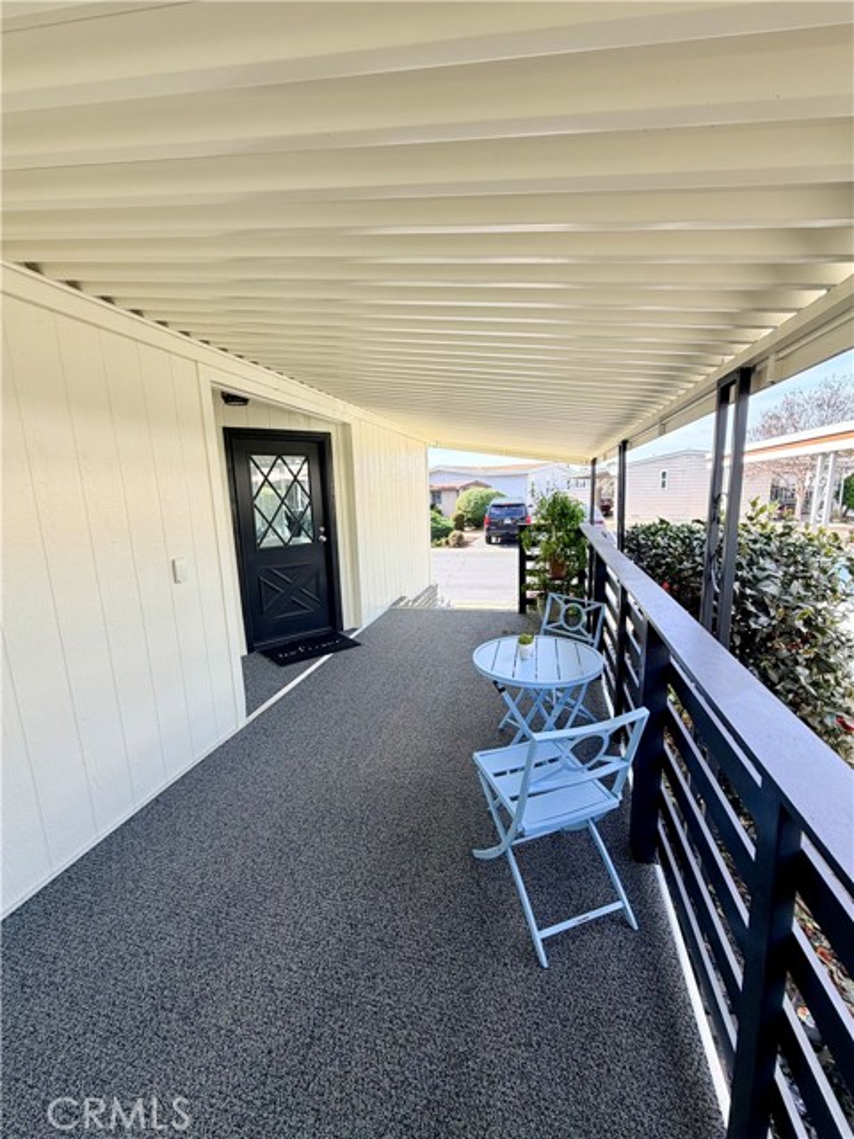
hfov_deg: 85.7
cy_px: 570
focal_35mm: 14
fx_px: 461
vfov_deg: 102.1
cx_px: 427
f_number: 2.2
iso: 40
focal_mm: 2.22
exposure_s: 1/177
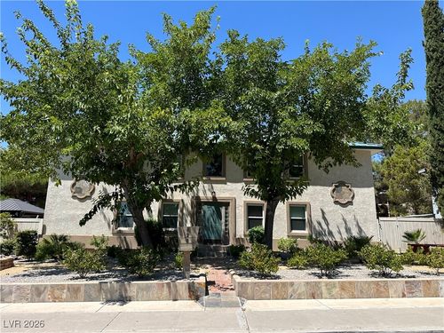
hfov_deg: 71.6
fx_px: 308
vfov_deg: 56.8
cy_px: 166
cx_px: 222
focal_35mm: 24
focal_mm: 6.86
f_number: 1.78
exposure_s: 1/3058
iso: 80
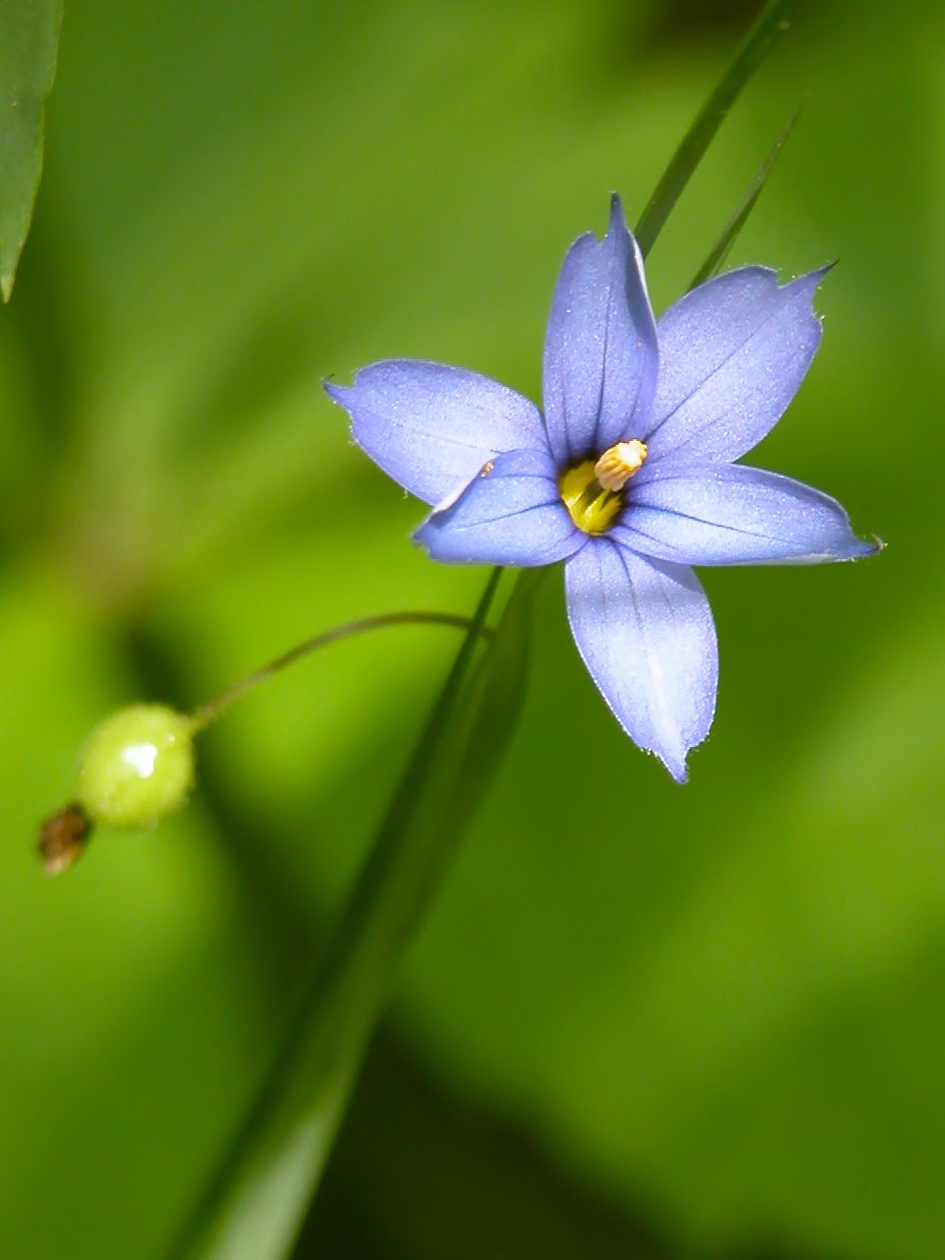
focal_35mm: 223
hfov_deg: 6.7
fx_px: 8117
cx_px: 472
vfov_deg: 8.9
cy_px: 630
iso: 100
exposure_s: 1/135
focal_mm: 56.7
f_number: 4.1
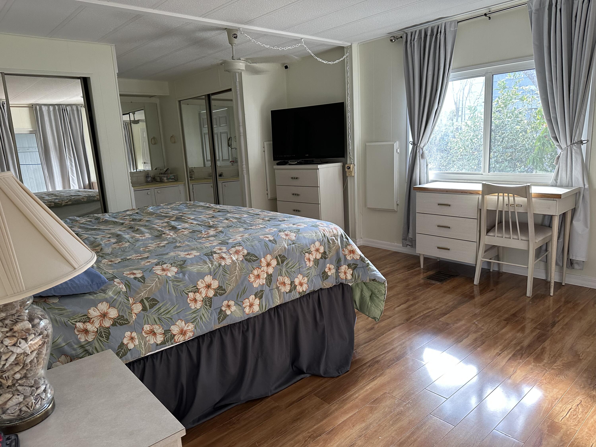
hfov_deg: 71.6
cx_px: 298
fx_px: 413
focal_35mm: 24
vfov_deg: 56.8
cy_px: 224
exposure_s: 1/60
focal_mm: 6.86
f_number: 1.78
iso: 320
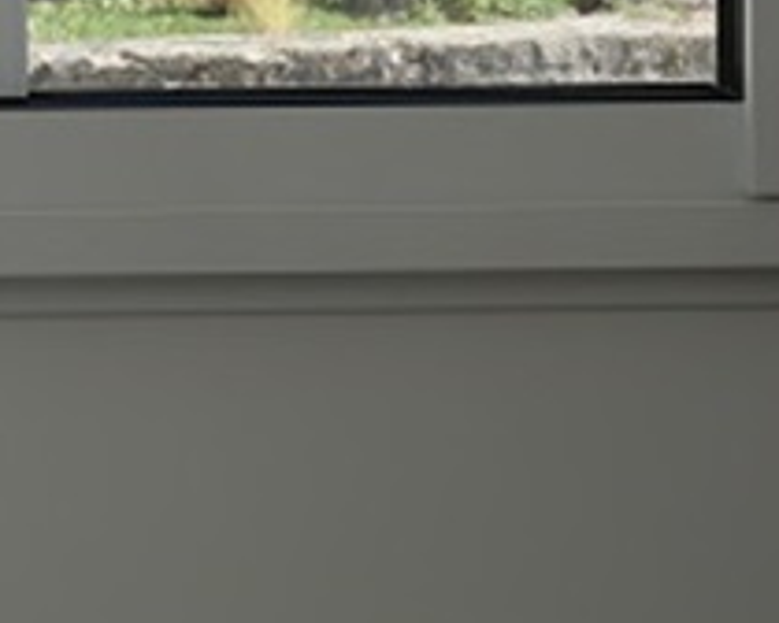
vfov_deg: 9.4
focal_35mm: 162
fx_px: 3735
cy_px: -159
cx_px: -219
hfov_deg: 11.6
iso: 200
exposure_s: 1/200
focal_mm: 17
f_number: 6.3
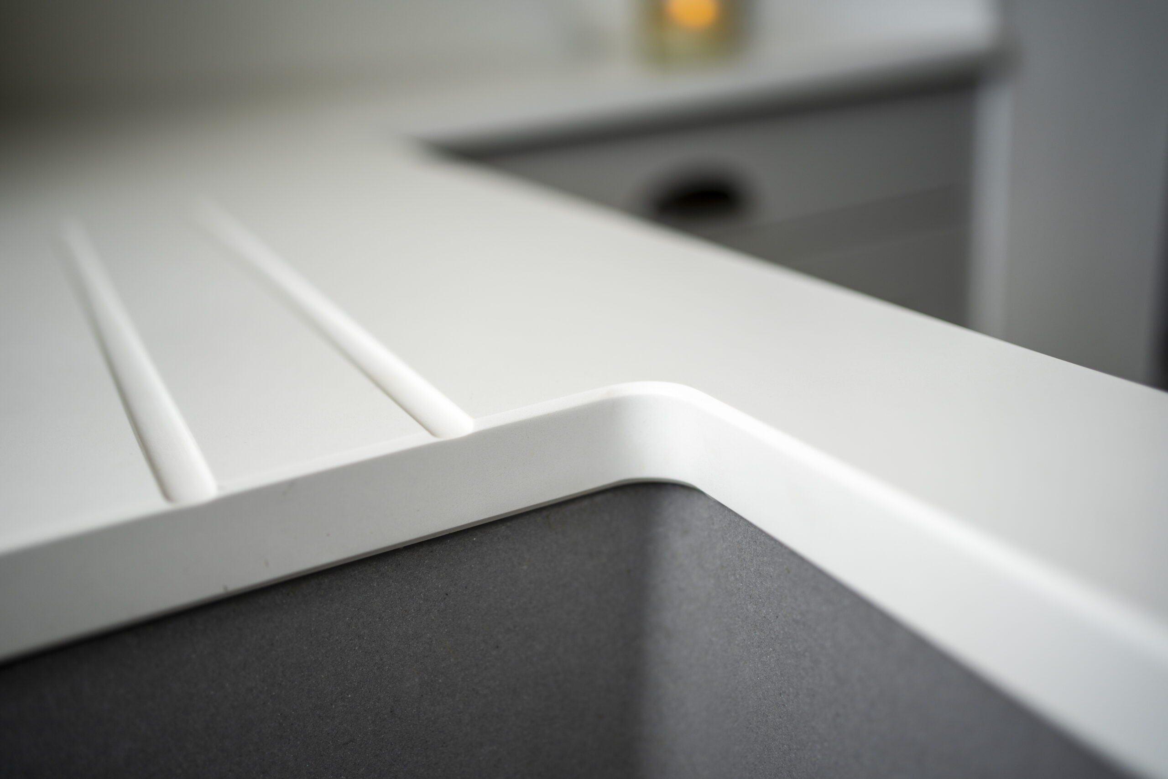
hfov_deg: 54.4
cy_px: 390
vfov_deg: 37.9
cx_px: 584
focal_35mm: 35
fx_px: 1136
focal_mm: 35
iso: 160
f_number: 2.2
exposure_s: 1/400
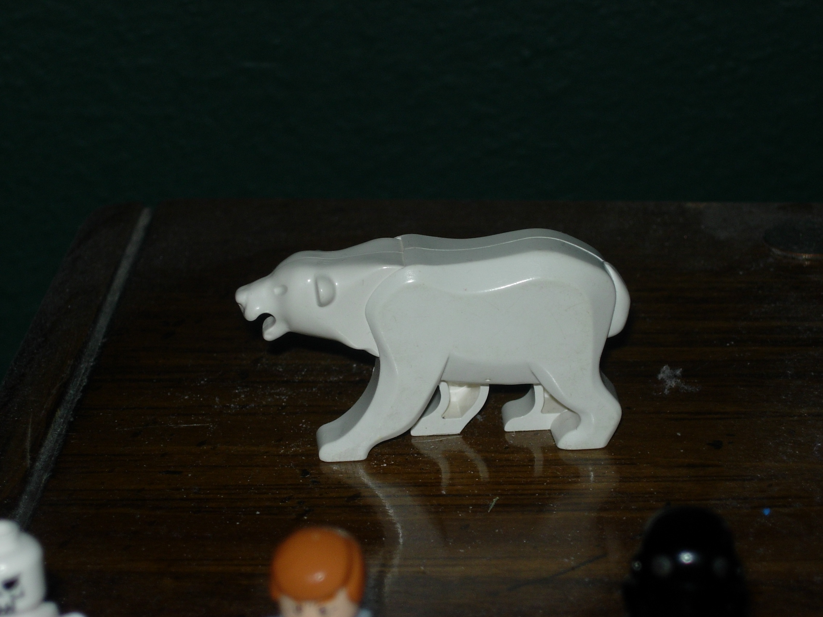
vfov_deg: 13.1
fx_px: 2687
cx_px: 412
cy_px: 308
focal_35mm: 113
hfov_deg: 17.4
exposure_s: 1/64
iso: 79
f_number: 4.9
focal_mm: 23.4
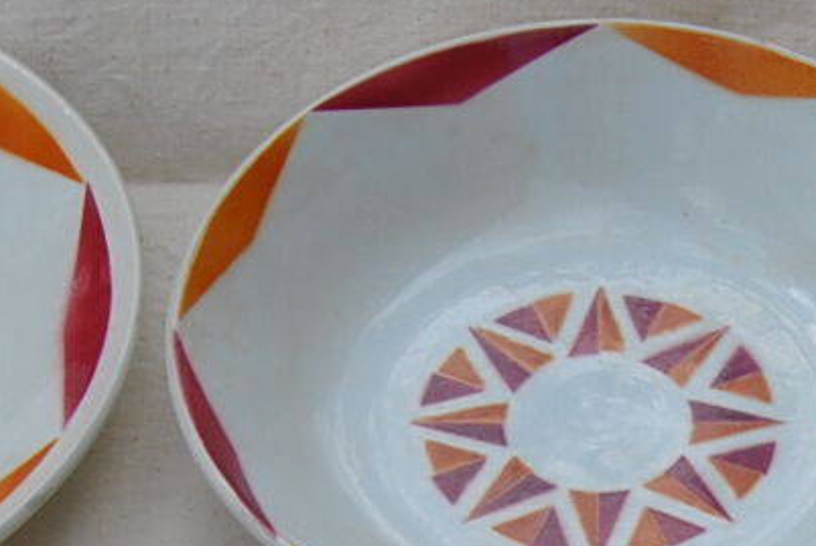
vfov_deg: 5.9
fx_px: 5242
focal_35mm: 231
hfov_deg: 8.9
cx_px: 761
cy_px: 993
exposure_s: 1/250
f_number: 8
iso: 100
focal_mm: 32
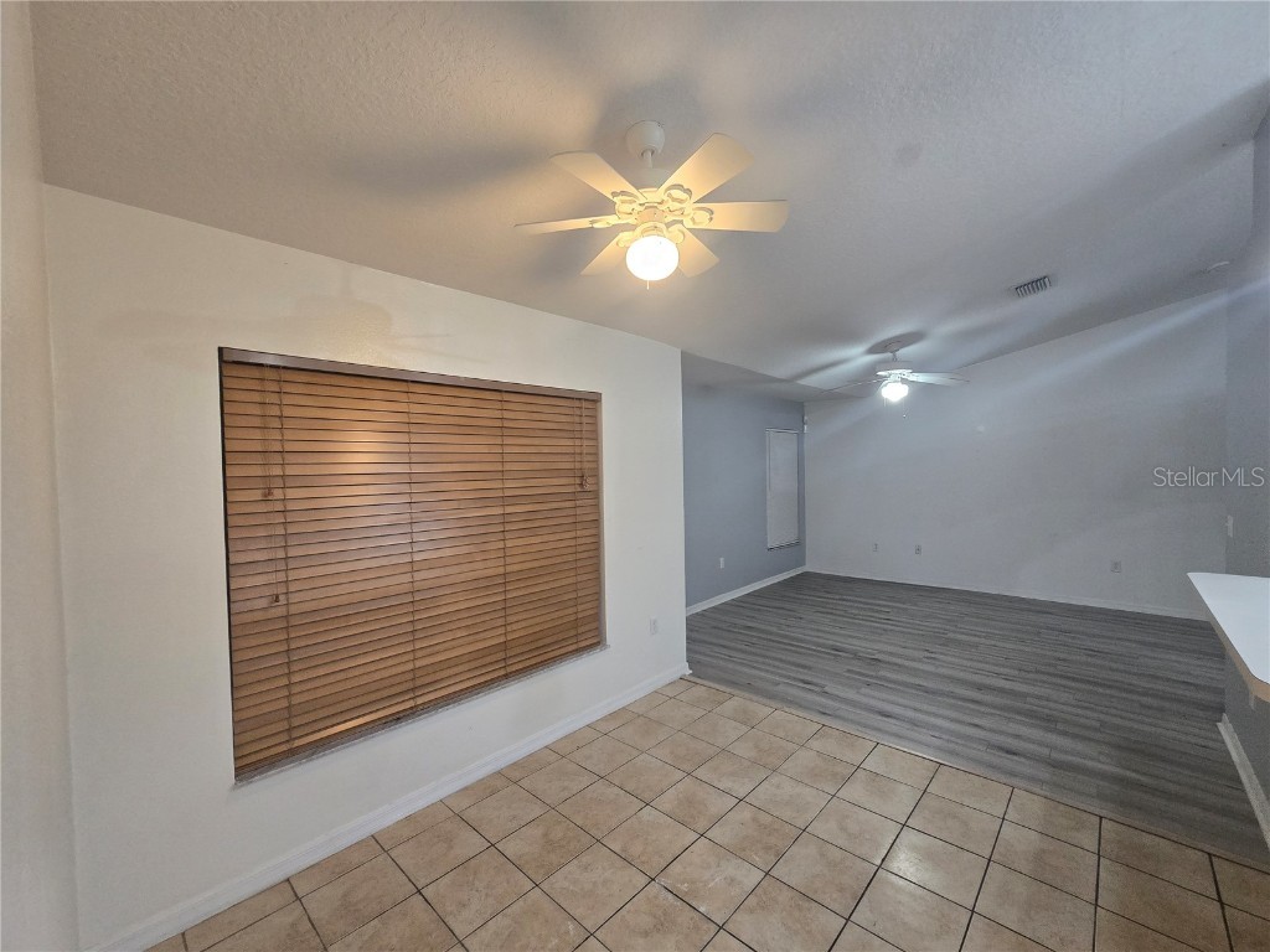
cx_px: 635
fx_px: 477
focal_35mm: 13
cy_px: 476
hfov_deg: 106.2
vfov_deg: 89.9
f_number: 2.2
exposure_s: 1/60
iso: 400
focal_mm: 2.2
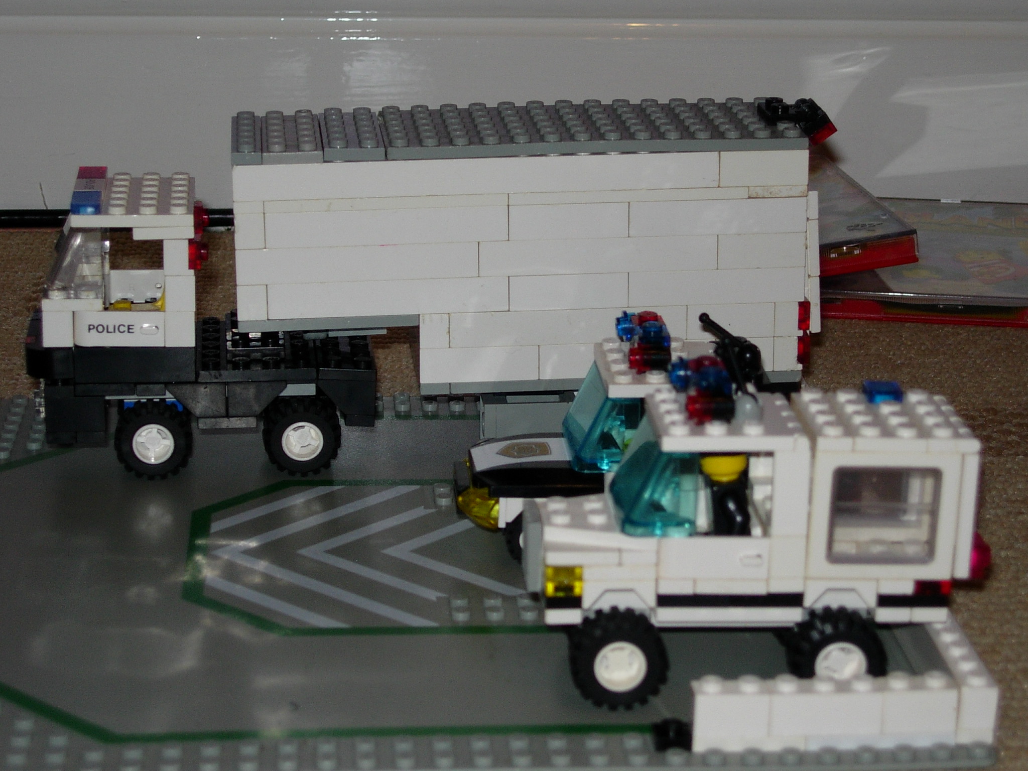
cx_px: 514
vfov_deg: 16.1
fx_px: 2732
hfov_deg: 21.3
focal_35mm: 92
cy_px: 386
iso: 79
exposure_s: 1/64
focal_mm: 19.1
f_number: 4.3
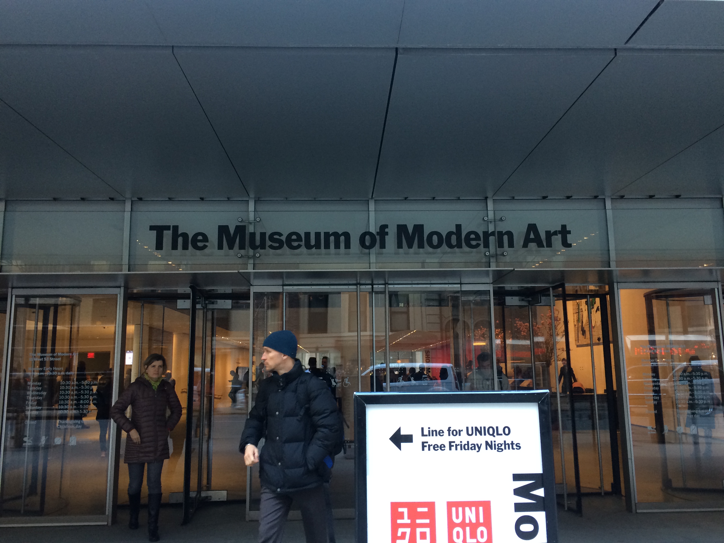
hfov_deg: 61.7
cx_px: 362
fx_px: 607
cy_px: 272
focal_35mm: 29
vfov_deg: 48.2
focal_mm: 4.15
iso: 100
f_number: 2.2
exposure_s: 1/30
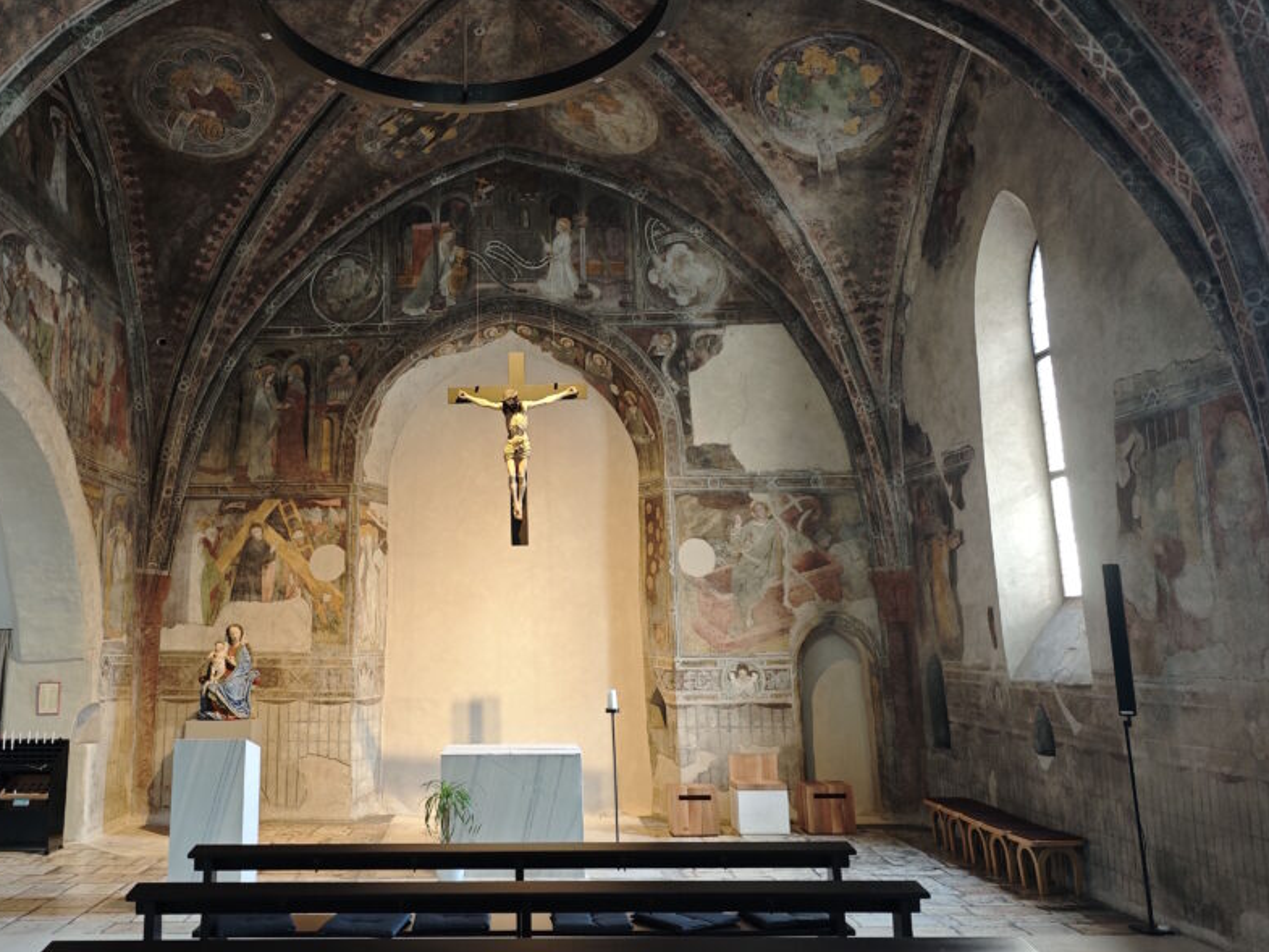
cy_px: 385
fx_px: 1100
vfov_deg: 46.6
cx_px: 469
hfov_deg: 59.1
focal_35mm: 30
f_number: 1.63
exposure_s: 1/33.3
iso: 800
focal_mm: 8.72
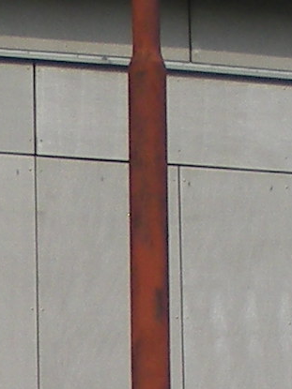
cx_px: -9
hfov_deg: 5.0
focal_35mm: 299
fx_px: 3365
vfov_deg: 6.5
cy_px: 637
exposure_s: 1/563
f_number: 4.6
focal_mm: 6.3
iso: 64
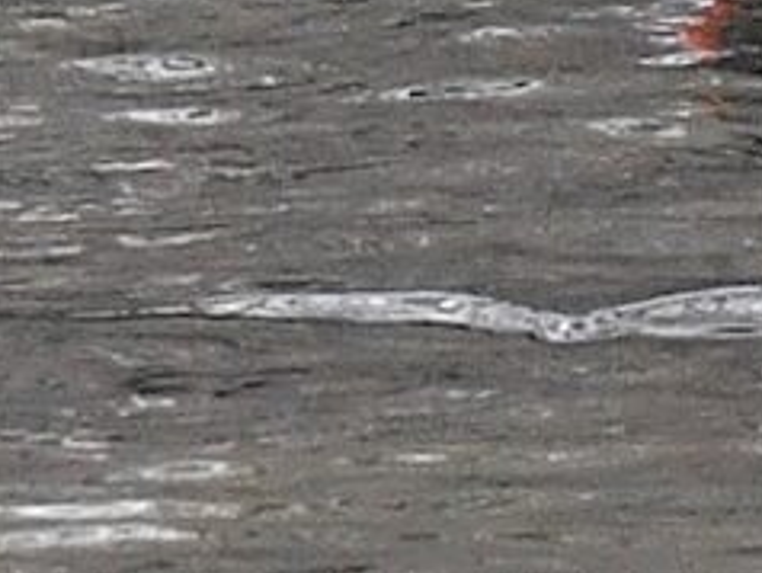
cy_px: -336
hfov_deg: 0.8
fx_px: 57247
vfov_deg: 0.6
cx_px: 1309
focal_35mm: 2598
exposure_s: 1/500
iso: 1600
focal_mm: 500
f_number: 11
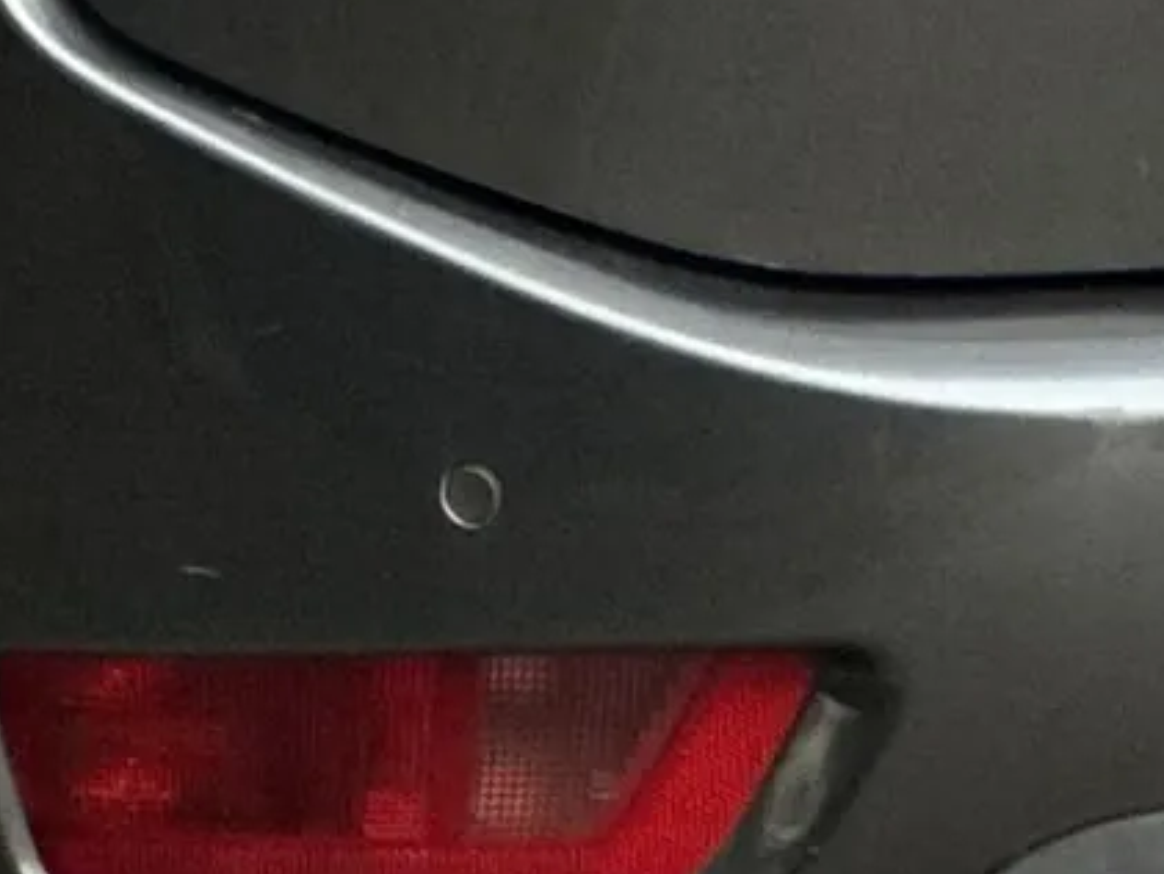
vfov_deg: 2.6
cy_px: -751
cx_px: 581
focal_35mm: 579
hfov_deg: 3.4
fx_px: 19475
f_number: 2.8
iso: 250
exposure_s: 1/61
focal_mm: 9
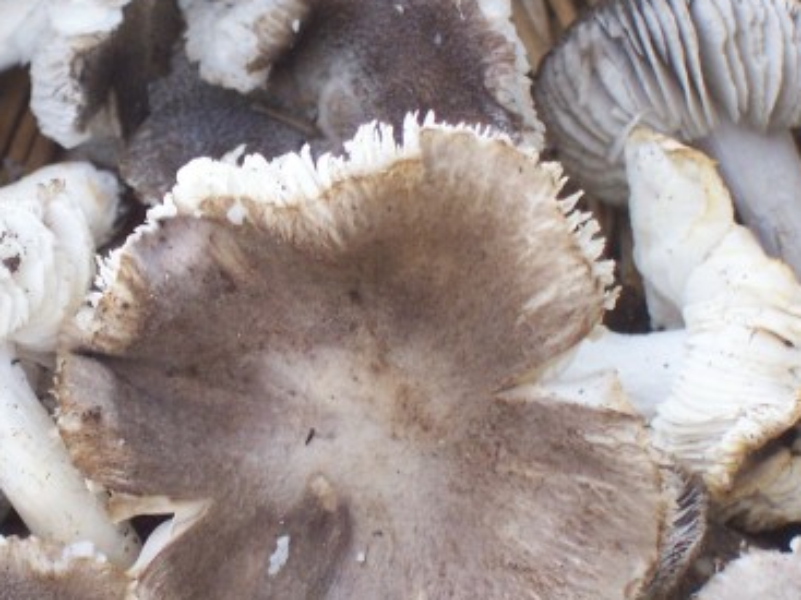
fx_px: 4118
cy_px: 369
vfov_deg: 8.3
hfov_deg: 11.1
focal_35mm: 178
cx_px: 236
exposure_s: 1/45
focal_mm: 16.8
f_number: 4.6
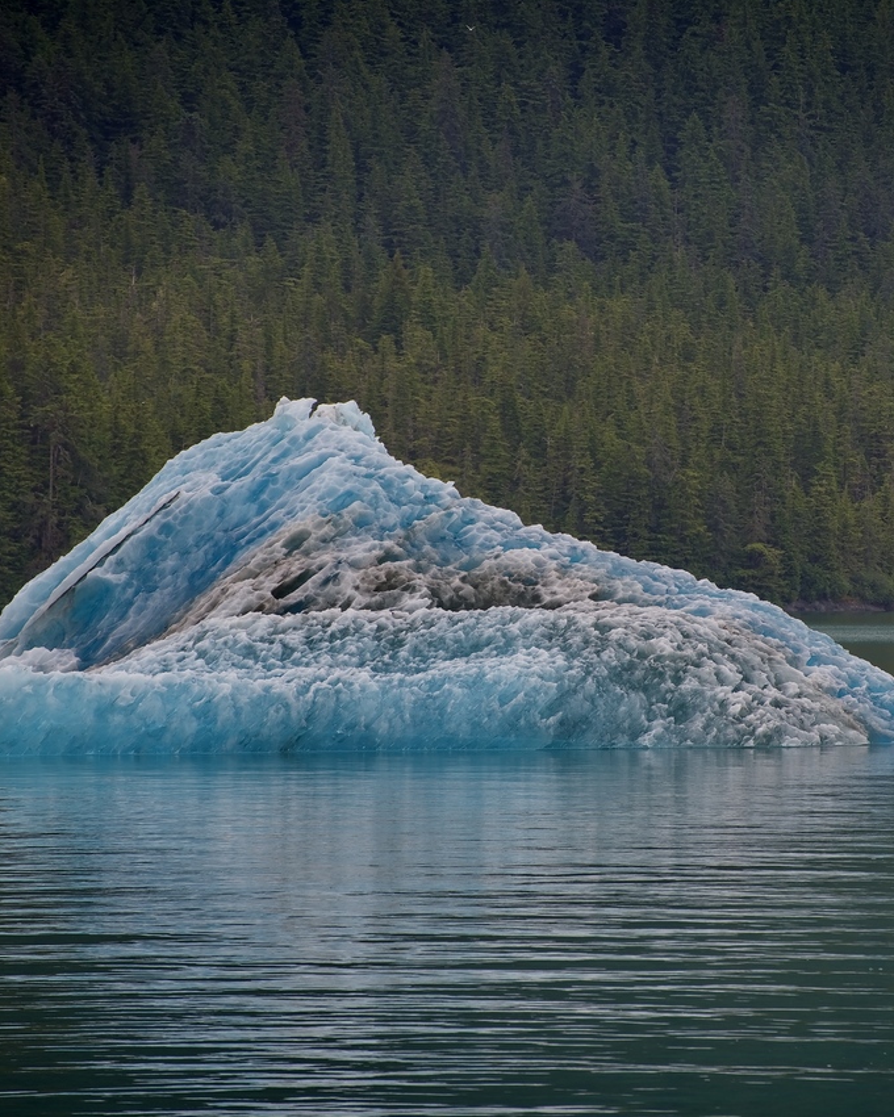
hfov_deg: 5.0
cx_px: 584
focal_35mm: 311
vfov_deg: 6.2
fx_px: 10286
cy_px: 560
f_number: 5.3
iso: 160
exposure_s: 1/500
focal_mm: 220
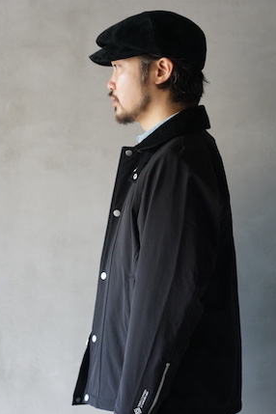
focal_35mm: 123
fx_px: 1414
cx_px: 148
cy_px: 219
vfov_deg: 16.7
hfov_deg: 11.1
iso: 1600
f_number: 4
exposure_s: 1/160
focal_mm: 88
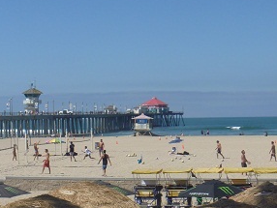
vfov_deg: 21.0
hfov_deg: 26.7
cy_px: 132
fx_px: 561
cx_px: 23
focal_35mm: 70
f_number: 5.6
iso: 80
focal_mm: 6.3
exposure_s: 1/400
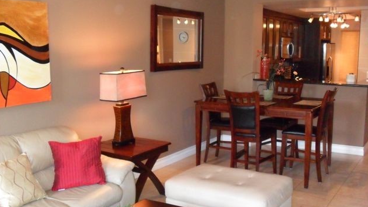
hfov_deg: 51.6
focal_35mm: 39
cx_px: 186
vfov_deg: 30.4
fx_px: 381
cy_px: 111
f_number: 3
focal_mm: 6.3
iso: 480
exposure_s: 1/45
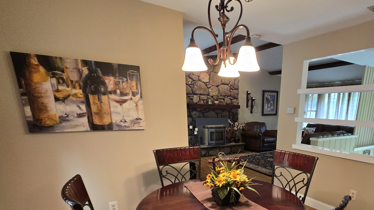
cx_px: 240
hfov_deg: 81.8
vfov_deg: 49.7
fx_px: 208
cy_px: 174
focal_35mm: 21
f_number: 2.2
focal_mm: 2.2
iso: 400
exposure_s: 1/60
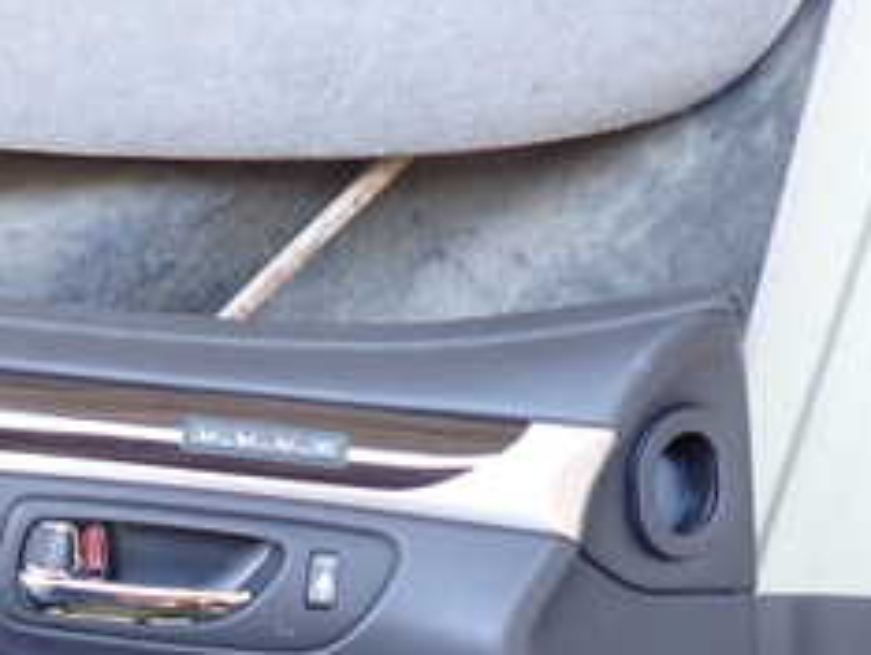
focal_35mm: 64
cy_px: 733
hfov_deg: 27.7
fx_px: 1612
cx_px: -78
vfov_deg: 21.7
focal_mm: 4.5
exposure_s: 1/40
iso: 200
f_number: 2
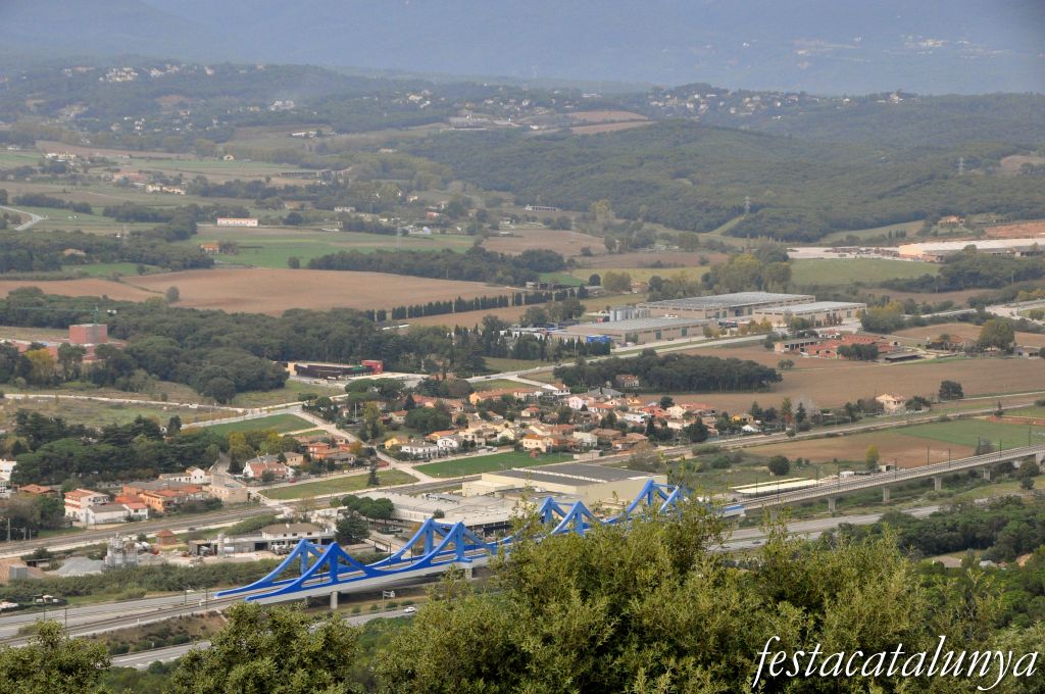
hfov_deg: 19.5
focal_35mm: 105
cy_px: 347
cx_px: 522
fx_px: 3044
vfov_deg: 13.0
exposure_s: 1/500
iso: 1600
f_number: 11
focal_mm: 70
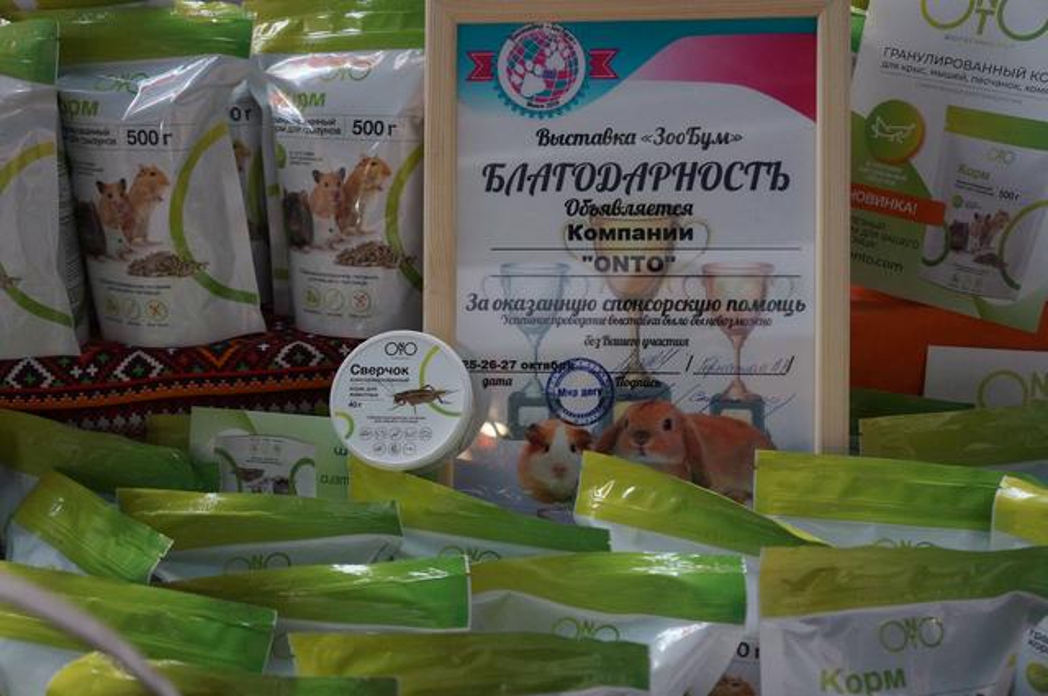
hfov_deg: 46.5
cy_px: 348
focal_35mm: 42
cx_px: 524
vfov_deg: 31.8
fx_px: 1221
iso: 2500
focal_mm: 28
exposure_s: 1/160
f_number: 4
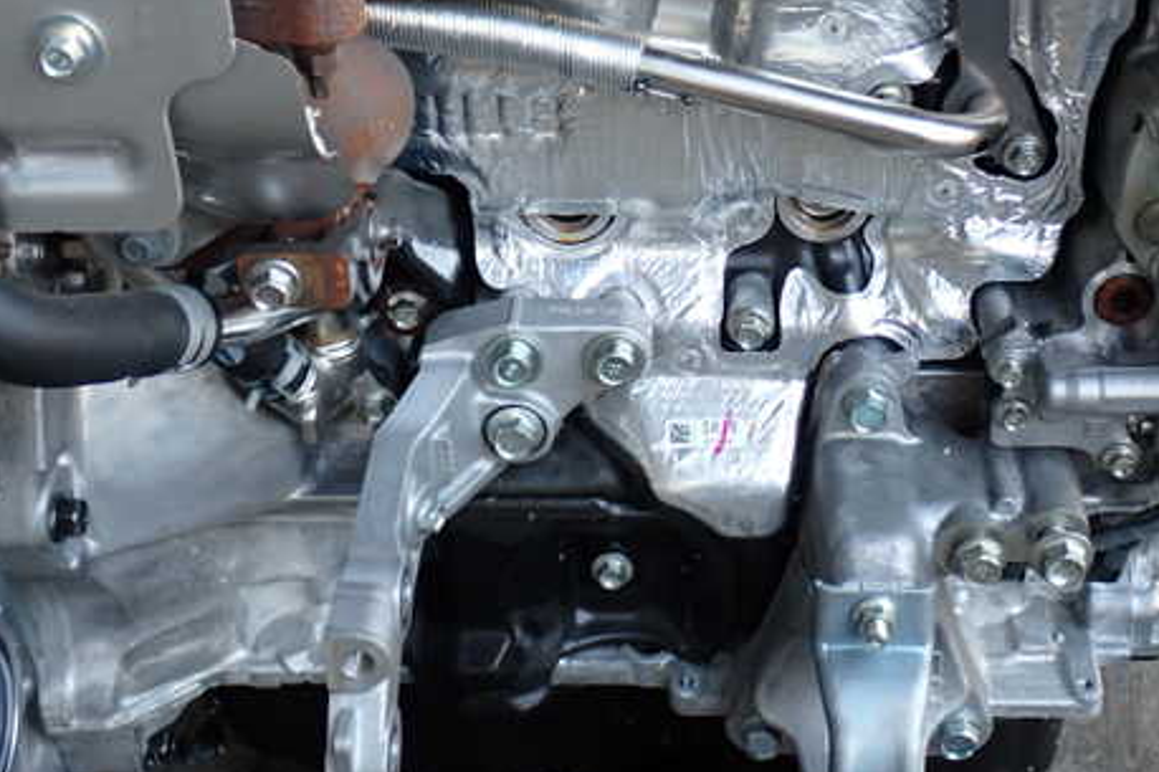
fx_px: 1931
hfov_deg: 33.3
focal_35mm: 60
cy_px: 281
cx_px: 671
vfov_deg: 22.5
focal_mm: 7.84
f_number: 2.9
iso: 200
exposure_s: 1/40
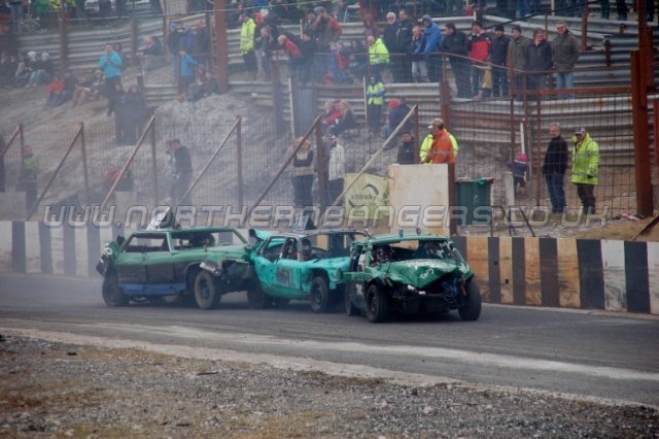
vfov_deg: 6.8
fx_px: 3705
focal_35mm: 202
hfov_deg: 10.2
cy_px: 220
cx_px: 330
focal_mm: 135
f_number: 6
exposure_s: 1/320
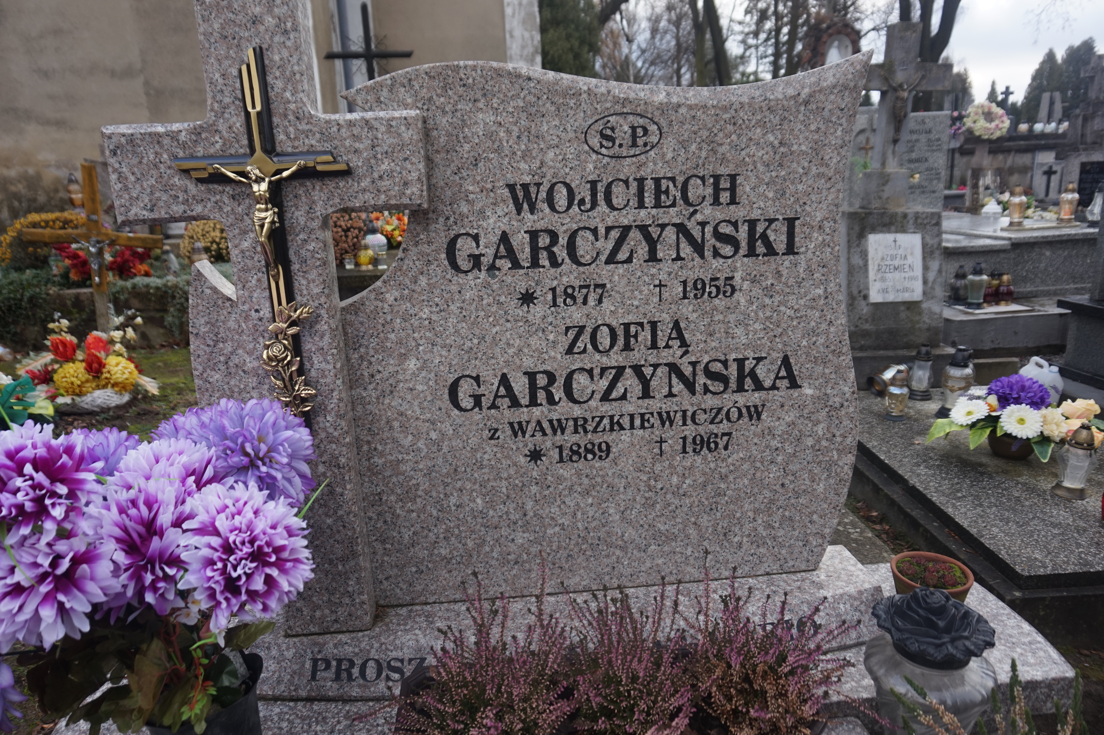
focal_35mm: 24
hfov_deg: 73.8
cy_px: 368
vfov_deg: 53.1
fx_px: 736
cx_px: 552
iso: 125
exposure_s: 1/160
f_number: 4
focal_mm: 16
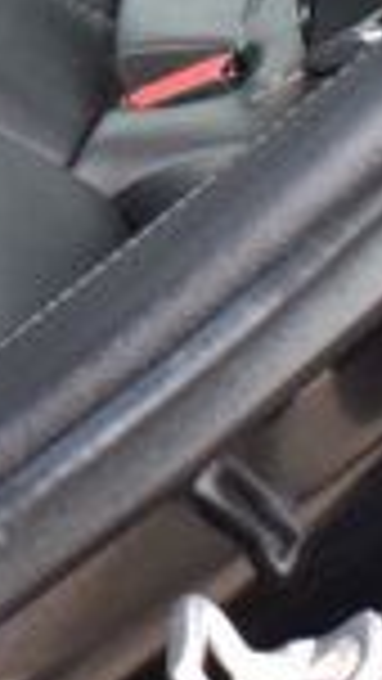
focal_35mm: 267
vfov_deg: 7.8
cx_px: -719
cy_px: -531
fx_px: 4797
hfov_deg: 4.4
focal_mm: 25
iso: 400
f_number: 6.3
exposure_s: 1/20
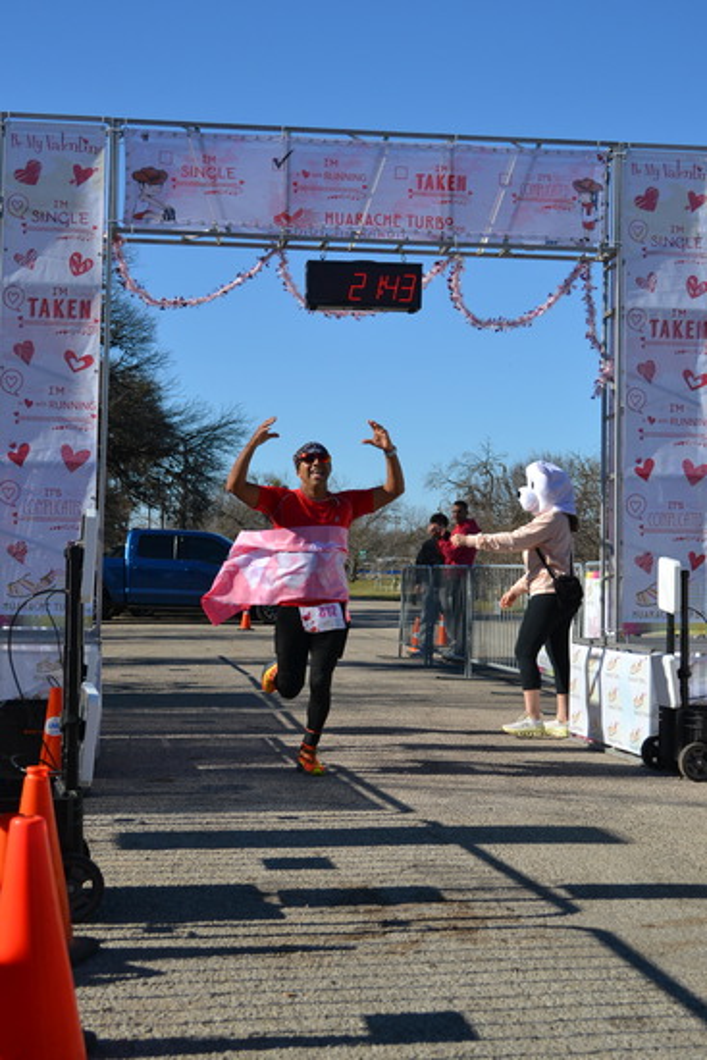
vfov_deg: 33.4
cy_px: 530
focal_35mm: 60
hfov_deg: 22.6
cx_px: 354
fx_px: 1766
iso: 400
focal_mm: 40
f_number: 6.3
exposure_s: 1/1600
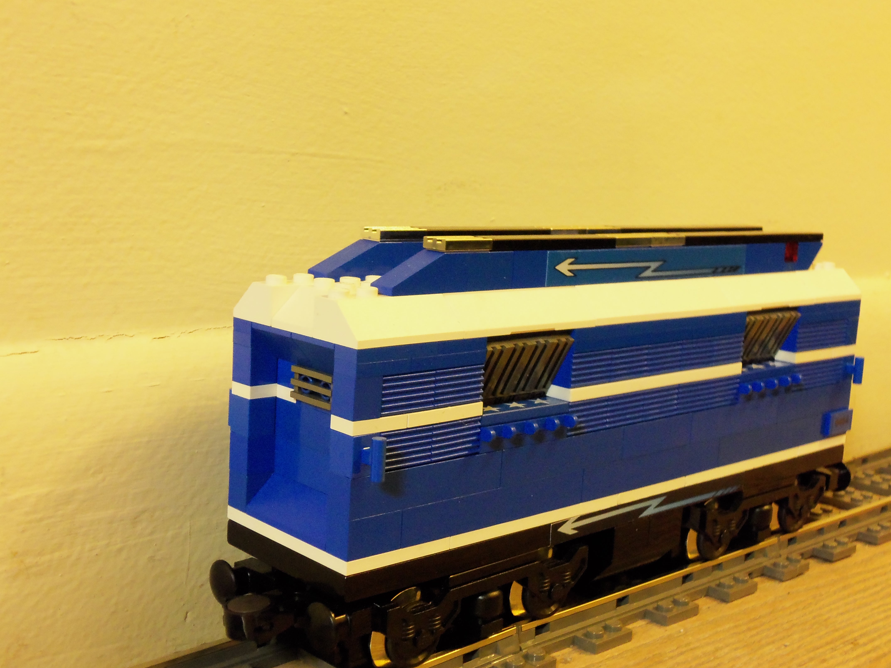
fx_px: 1235
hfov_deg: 39.7
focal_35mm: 48
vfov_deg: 30.3
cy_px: 334
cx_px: 446
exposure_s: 1/3.2
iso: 400
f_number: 3.8
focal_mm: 8.7
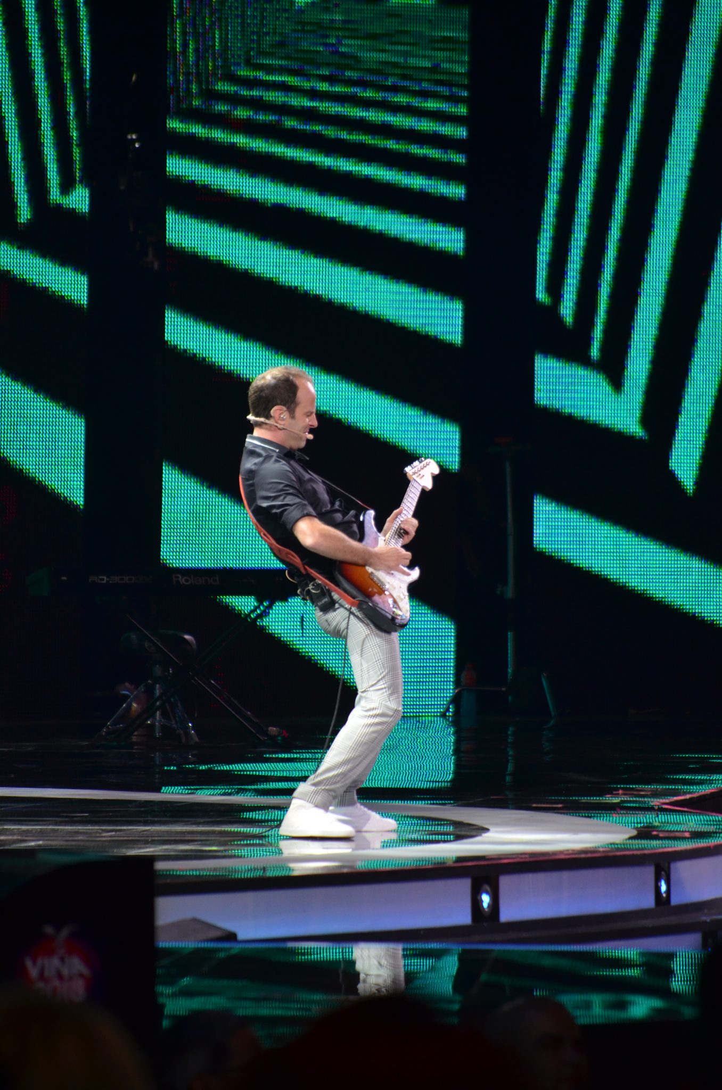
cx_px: 361
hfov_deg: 4.6
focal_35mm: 300
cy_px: 545
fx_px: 9067
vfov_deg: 6.9
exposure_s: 1/125
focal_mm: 200
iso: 800
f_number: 5.6
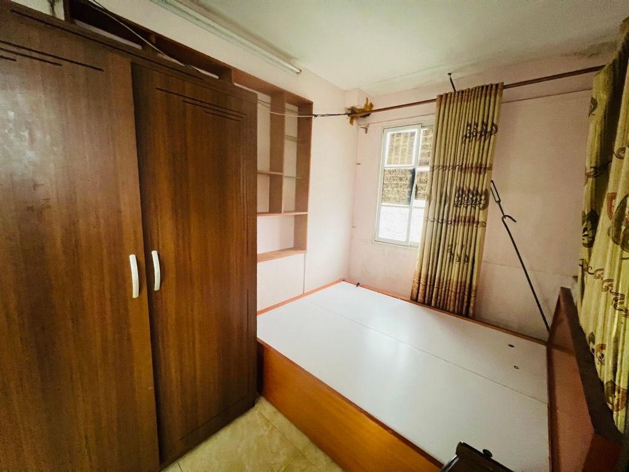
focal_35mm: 13
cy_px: 236
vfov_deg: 89.9
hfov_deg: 106.2
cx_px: 314
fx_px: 236
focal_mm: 1.57
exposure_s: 1/50
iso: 500
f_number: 1.8
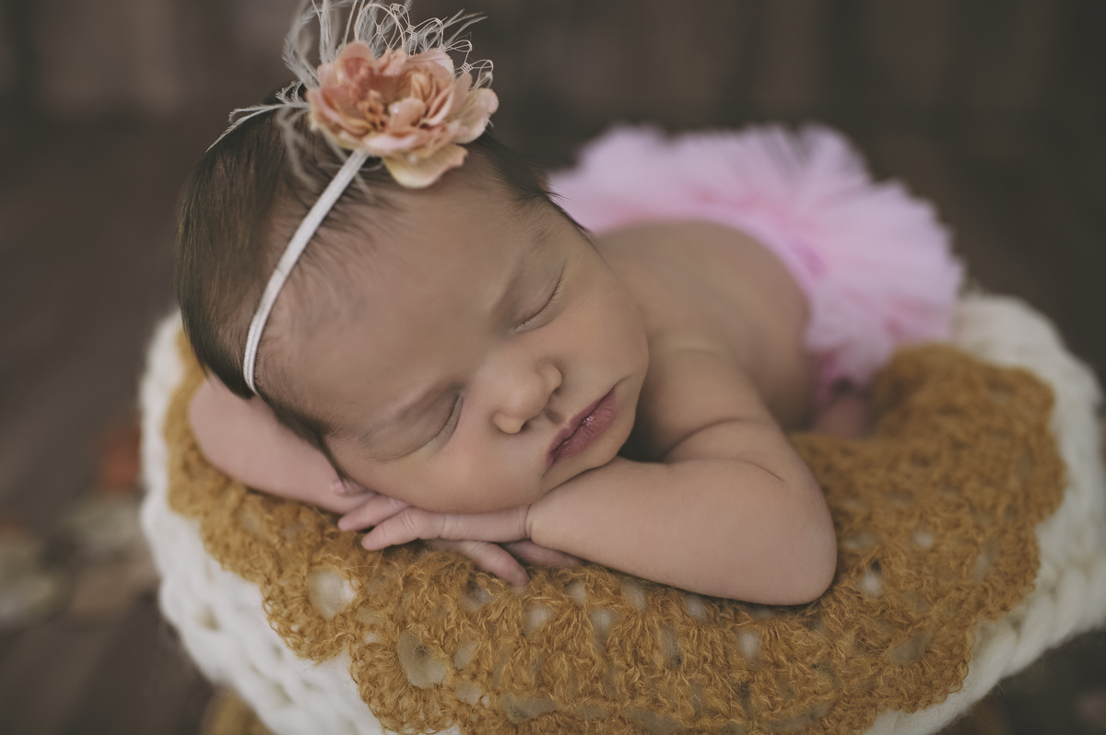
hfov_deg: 54.5
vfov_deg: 37.8
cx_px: 553
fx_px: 1074
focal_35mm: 35
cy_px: 368
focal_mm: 35
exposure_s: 1/250
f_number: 2.5
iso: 200
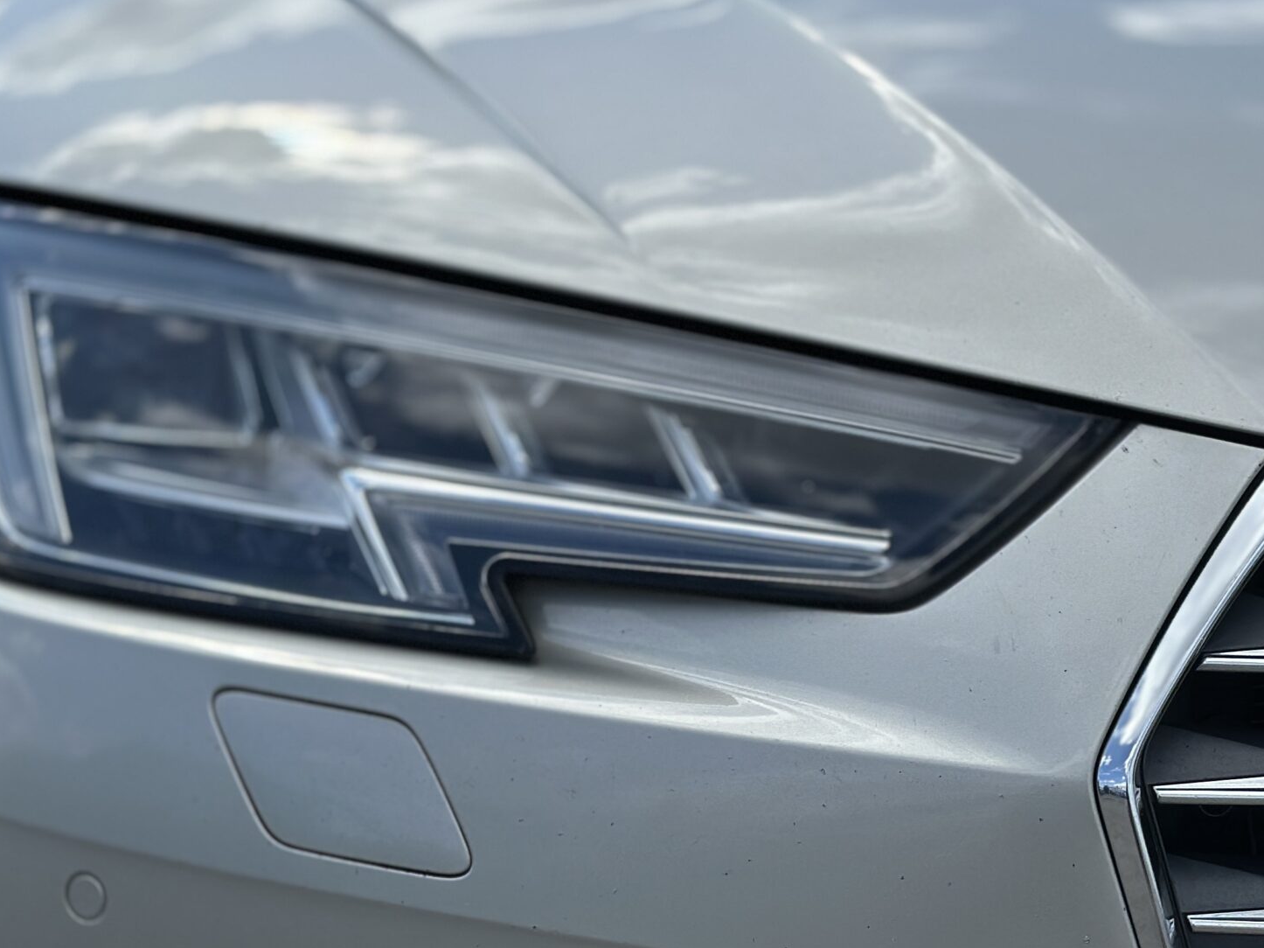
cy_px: 684
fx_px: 3103
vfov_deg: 17.3
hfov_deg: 23.0
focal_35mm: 85
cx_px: 751
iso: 100
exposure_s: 1/6623
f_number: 1.78
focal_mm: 6.86
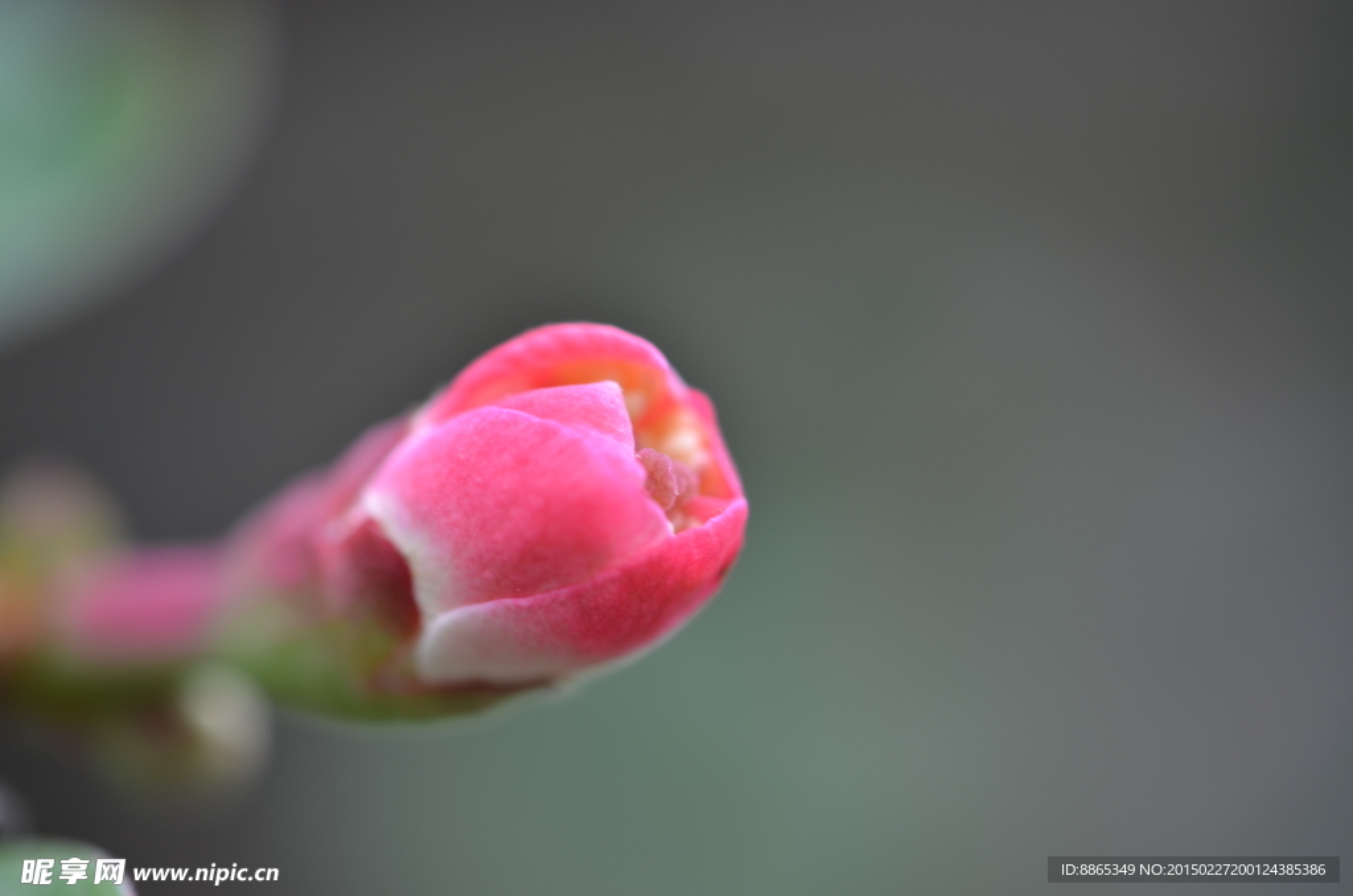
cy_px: 448
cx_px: 676
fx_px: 4781
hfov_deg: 16.1
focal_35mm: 128
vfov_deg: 10.7
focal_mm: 85
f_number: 4.5
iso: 100
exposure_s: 1/80
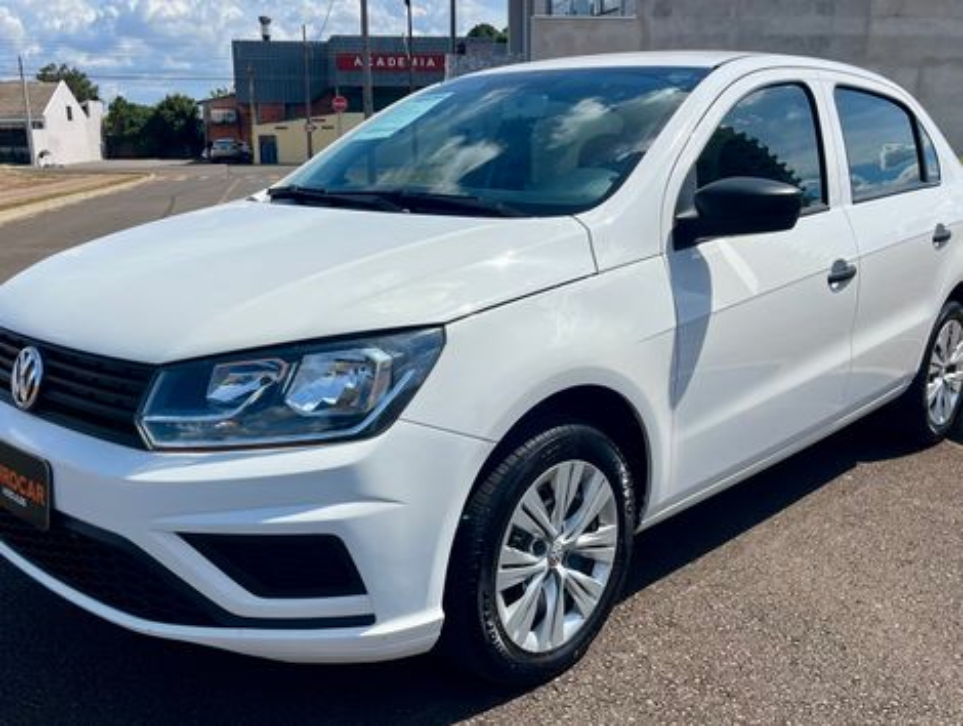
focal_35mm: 26
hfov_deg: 67.2
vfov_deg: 53.2
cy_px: 363
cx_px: 482
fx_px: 724
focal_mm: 5.1
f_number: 1.6
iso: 50
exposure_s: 1/5848
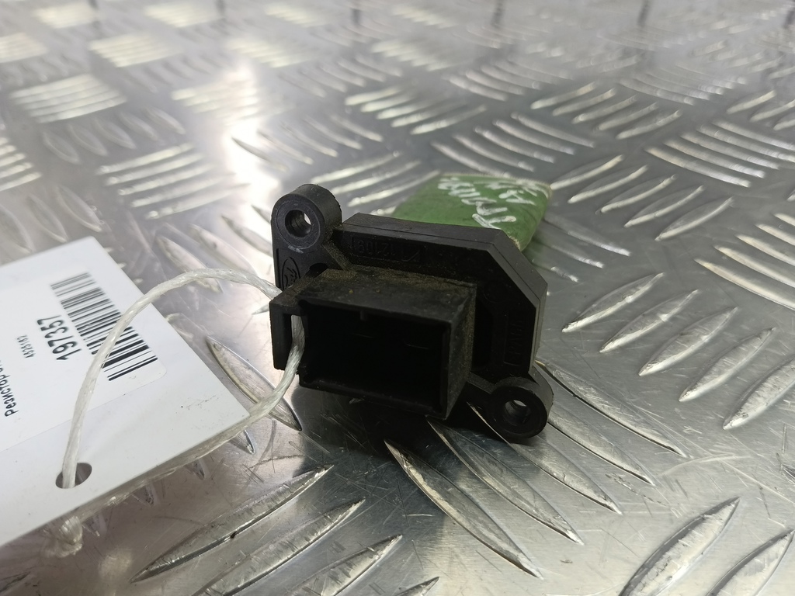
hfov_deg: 73.9
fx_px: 528
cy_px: 298
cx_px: 398
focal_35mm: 23
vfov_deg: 58.9
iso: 143
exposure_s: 1/50
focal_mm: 4.11
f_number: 1.6
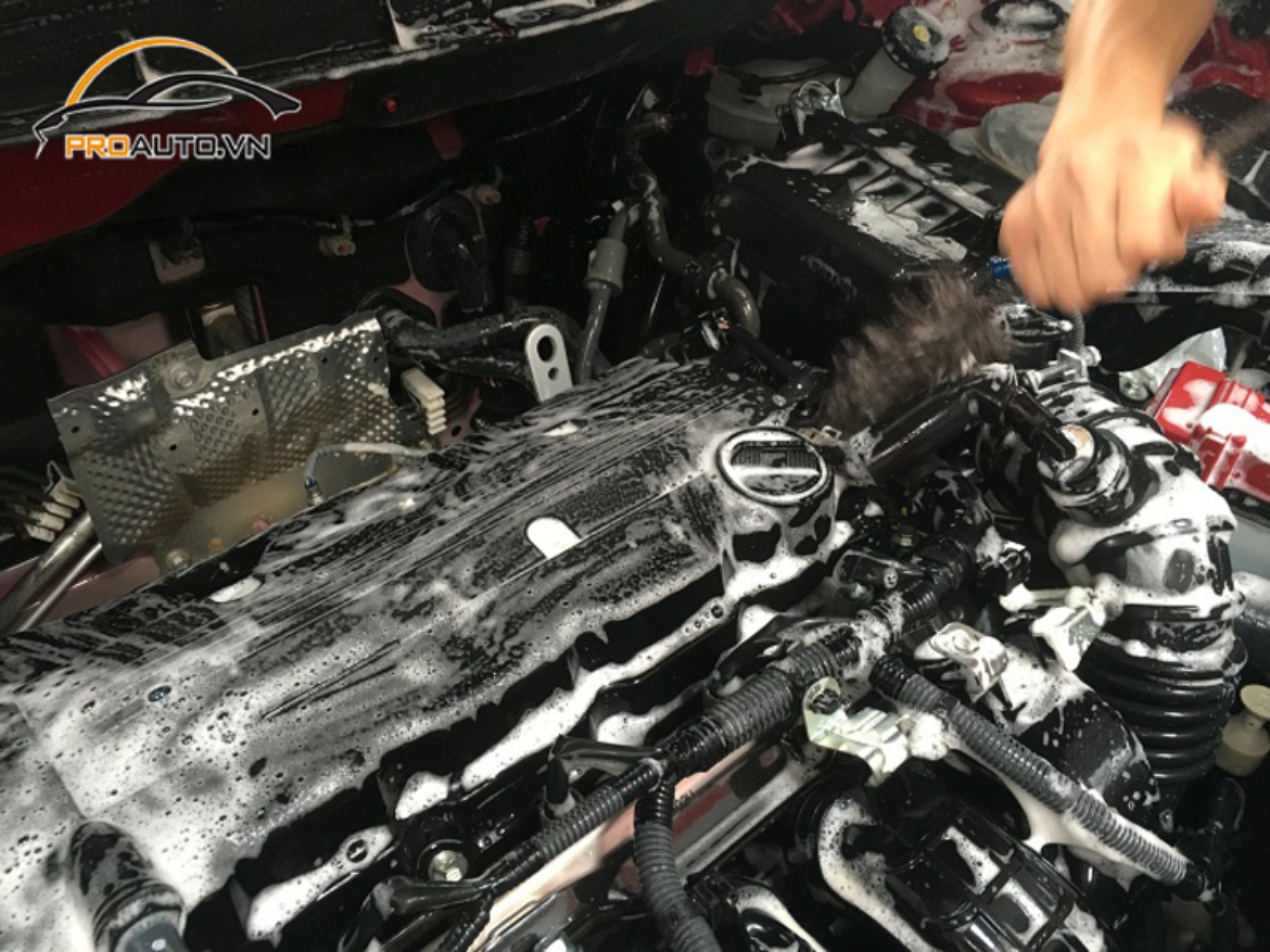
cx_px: 635
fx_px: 1064
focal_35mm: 29
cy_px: 476
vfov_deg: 48.2
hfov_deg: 61.7
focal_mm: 4.15
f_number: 2.2
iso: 200
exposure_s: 1/33
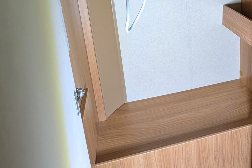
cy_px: 6
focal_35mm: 31
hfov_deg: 58.5
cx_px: 174
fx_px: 217
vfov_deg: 38.3
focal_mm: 2.02
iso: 220
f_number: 1.7
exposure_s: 1/117
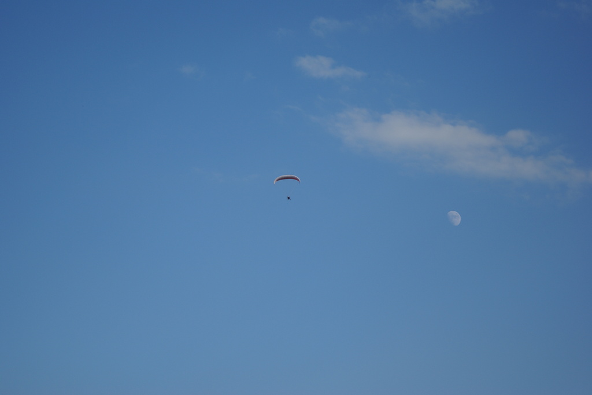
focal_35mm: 105
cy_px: 198
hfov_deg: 19.5
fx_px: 1726
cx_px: 296
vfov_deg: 13.0
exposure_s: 1/1250
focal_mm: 70
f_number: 4
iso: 100
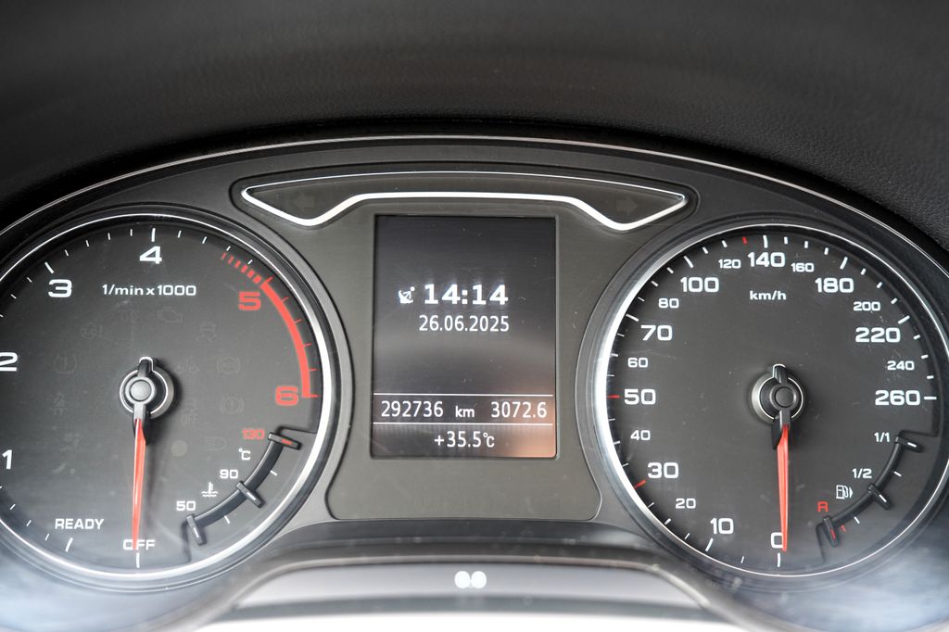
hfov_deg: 48.5
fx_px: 1054
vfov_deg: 33.4
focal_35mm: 40
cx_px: 474
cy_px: 316
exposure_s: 1/60
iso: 800
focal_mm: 40
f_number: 4
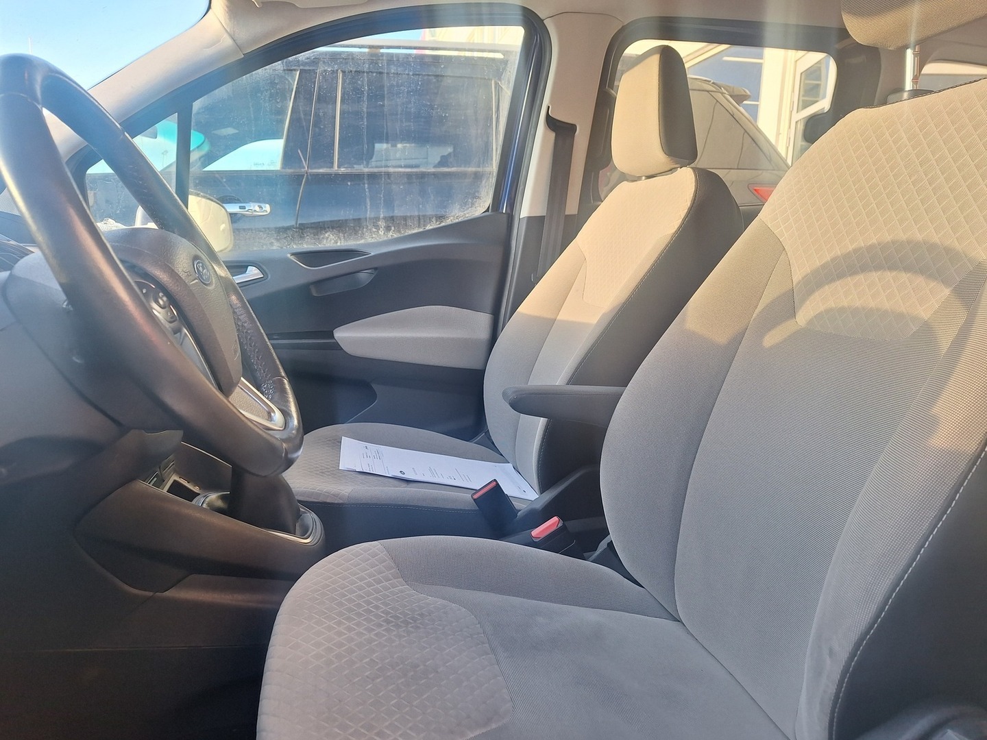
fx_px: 656
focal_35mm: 23
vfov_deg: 58.9
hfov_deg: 73.9
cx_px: 494
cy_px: 370
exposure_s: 1/142
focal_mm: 5.54
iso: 40
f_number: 1.8
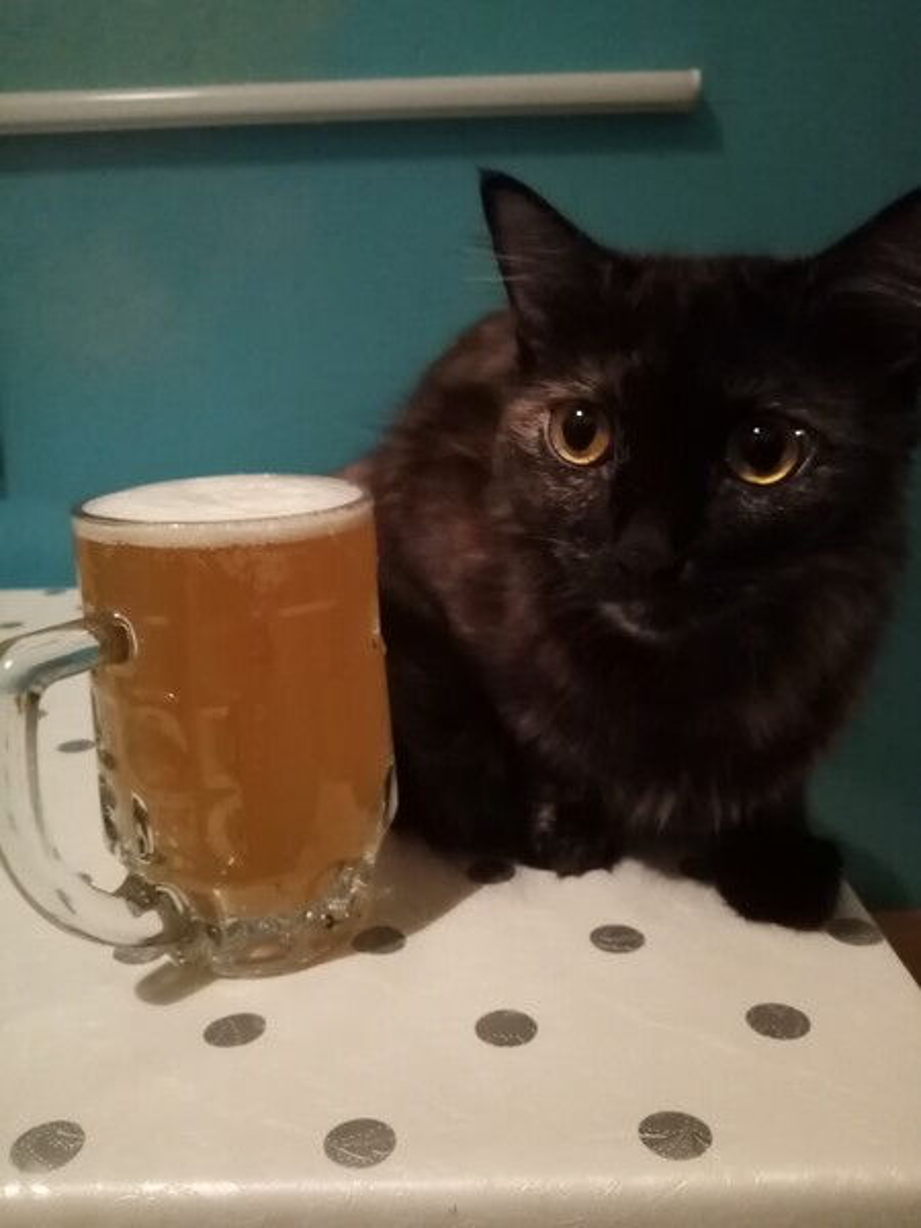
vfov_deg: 67.3
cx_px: 460
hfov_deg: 53.1
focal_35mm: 26
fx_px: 922
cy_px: 614
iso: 1244
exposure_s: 1/20
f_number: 1.8
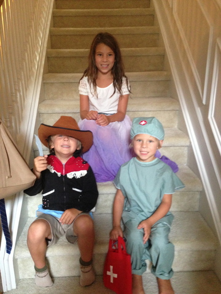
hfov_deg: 42.9
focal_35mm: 33
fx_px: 281
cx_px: 110
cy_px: 147
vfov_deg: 55.4
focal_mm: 4.13
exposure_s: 1/15
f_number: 2.4
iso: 400
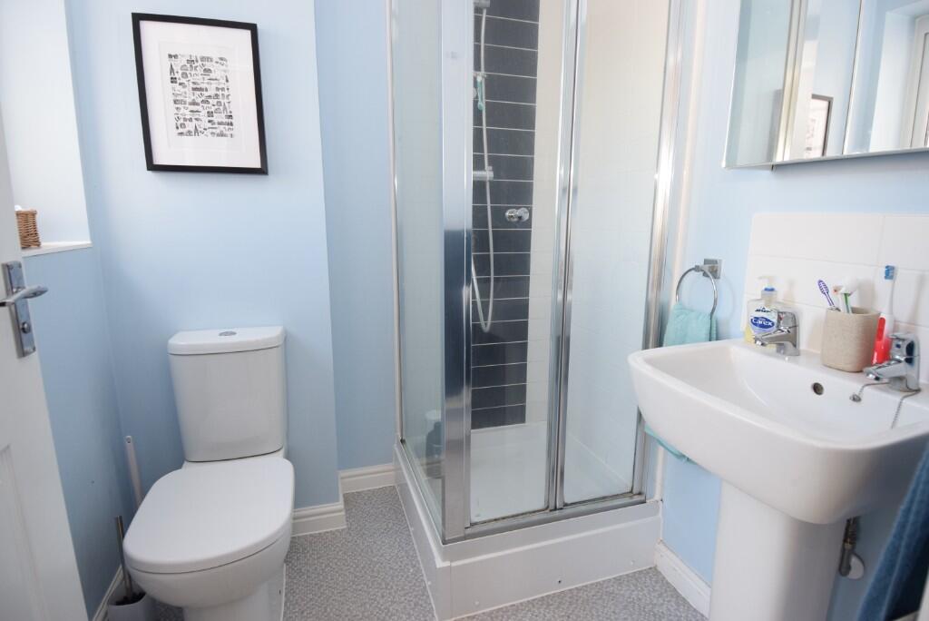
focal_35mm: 18
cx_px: 464
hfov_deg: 90.0
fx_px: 465
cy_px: 310
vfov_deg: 67.5
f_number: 4
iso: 450
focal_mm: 12
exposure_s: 1/60
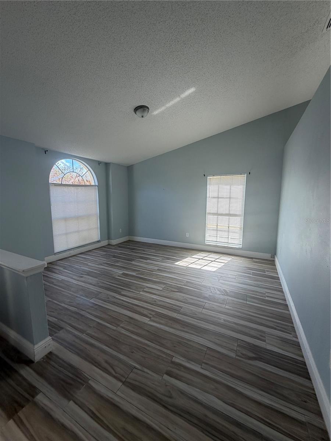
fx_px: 178
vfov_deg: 102.1
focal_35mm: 14
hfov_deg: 85.7
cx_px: 166
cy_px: 220
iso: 64
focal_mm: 2.22
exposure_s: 1/129
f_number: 2.2
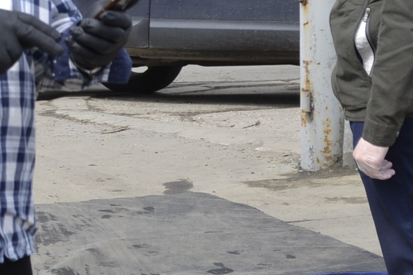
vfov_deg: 5.2
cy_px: -35
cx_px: -230
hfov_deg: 7.6
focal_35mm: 266
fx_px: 3046
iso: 100
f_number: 7.1
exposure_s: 1/200
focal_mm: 55
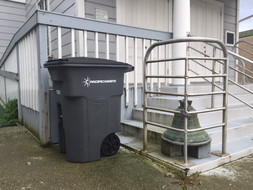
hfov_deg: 61.7
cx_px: 126
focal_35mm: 29
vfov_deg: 48.2
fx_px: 212
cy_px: 95
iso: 32
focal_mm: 4.15
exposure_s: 1/289
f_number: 2.2
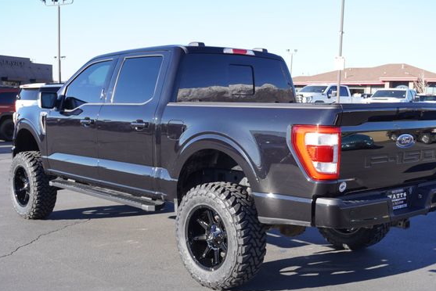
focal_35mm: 47
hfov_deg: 42.2
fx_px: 564
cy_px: 167
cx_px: 230
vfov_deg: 28.9
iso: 100
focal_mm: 27
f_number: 6.3
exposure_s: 1/125
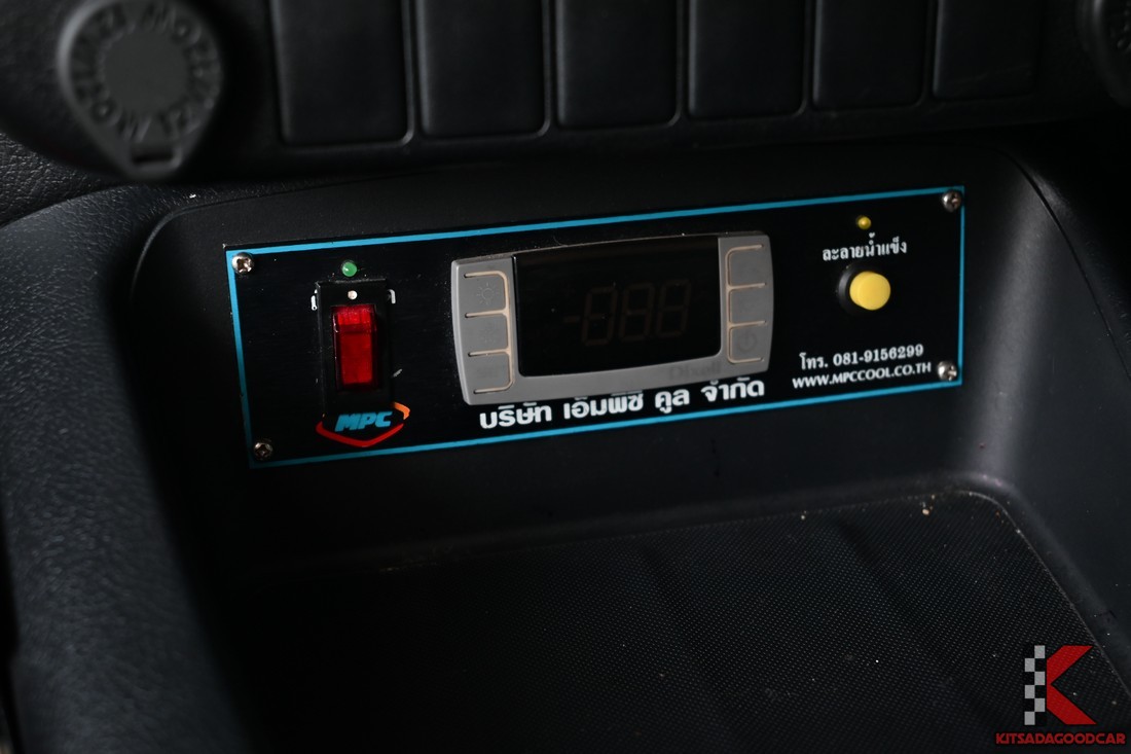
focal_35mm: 50
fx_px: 1570
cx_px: 566
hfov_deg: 39.6
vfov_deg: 27.0
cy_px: 377
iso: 800
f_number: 6.3
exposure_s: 1/30
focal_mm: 50
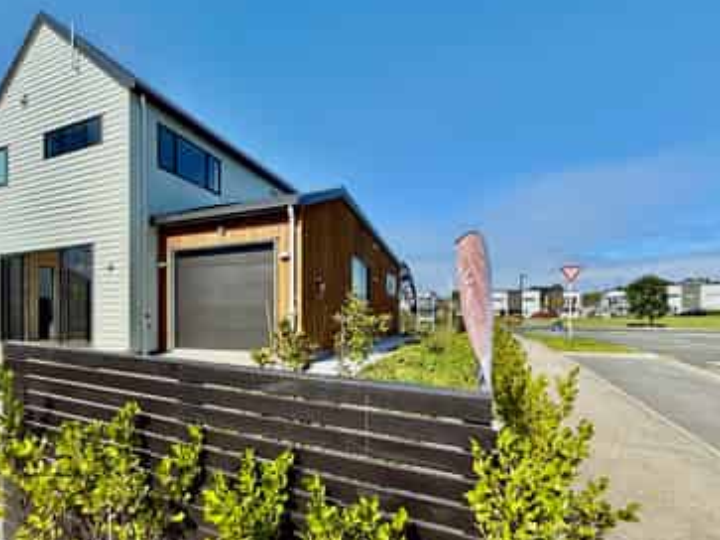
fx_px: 395
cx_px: 291
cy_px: 317
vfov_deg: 68.1
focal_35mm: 19
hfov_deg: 83.7
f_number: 2.2
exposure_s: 1/1745
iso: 50
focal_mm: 2.22
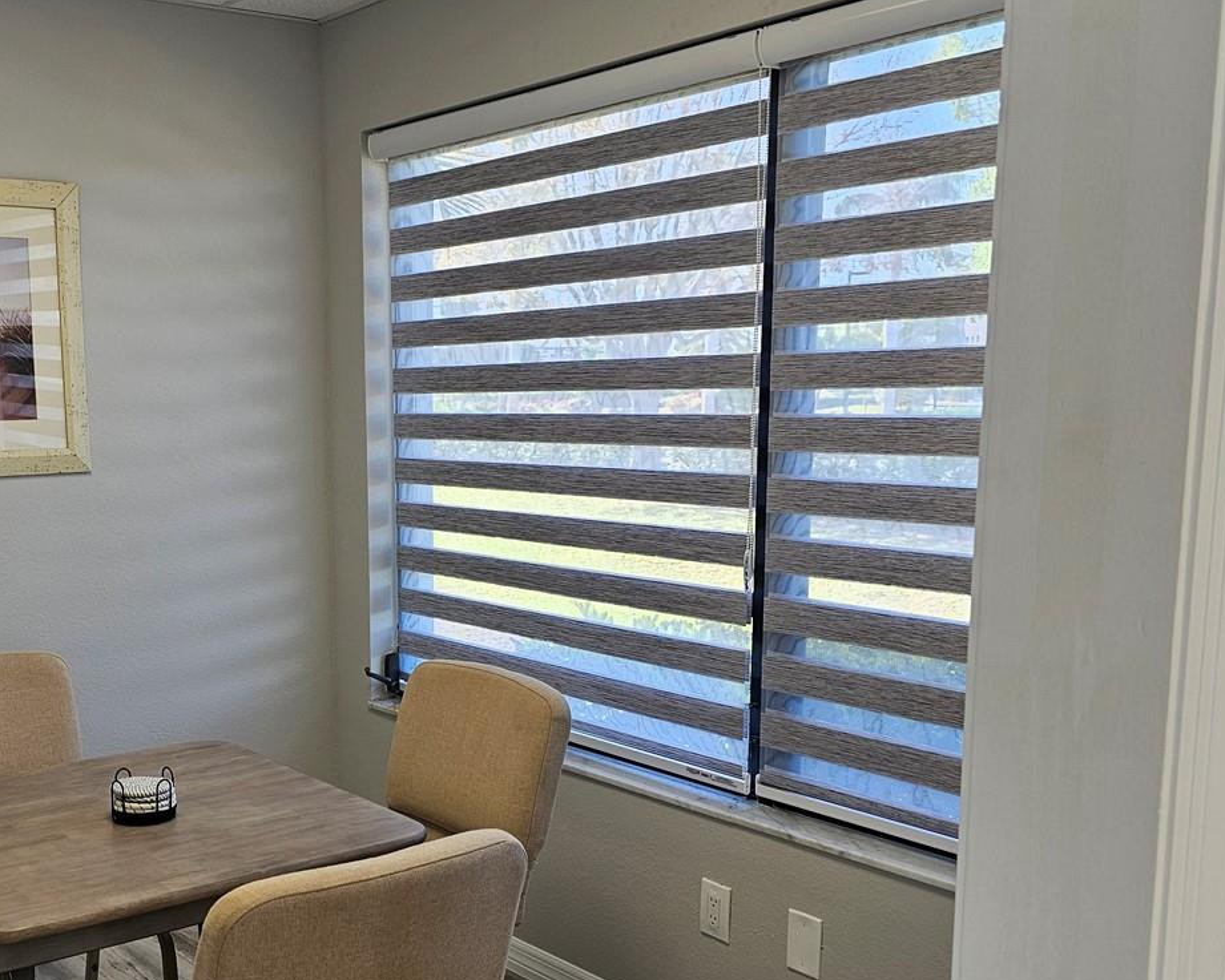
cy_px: 616
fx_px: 1414
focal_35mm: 39
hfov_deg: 45.5
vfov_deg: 38.0
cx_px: 338
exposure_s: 1/120
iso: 40
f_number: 1.7
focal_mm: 6.3
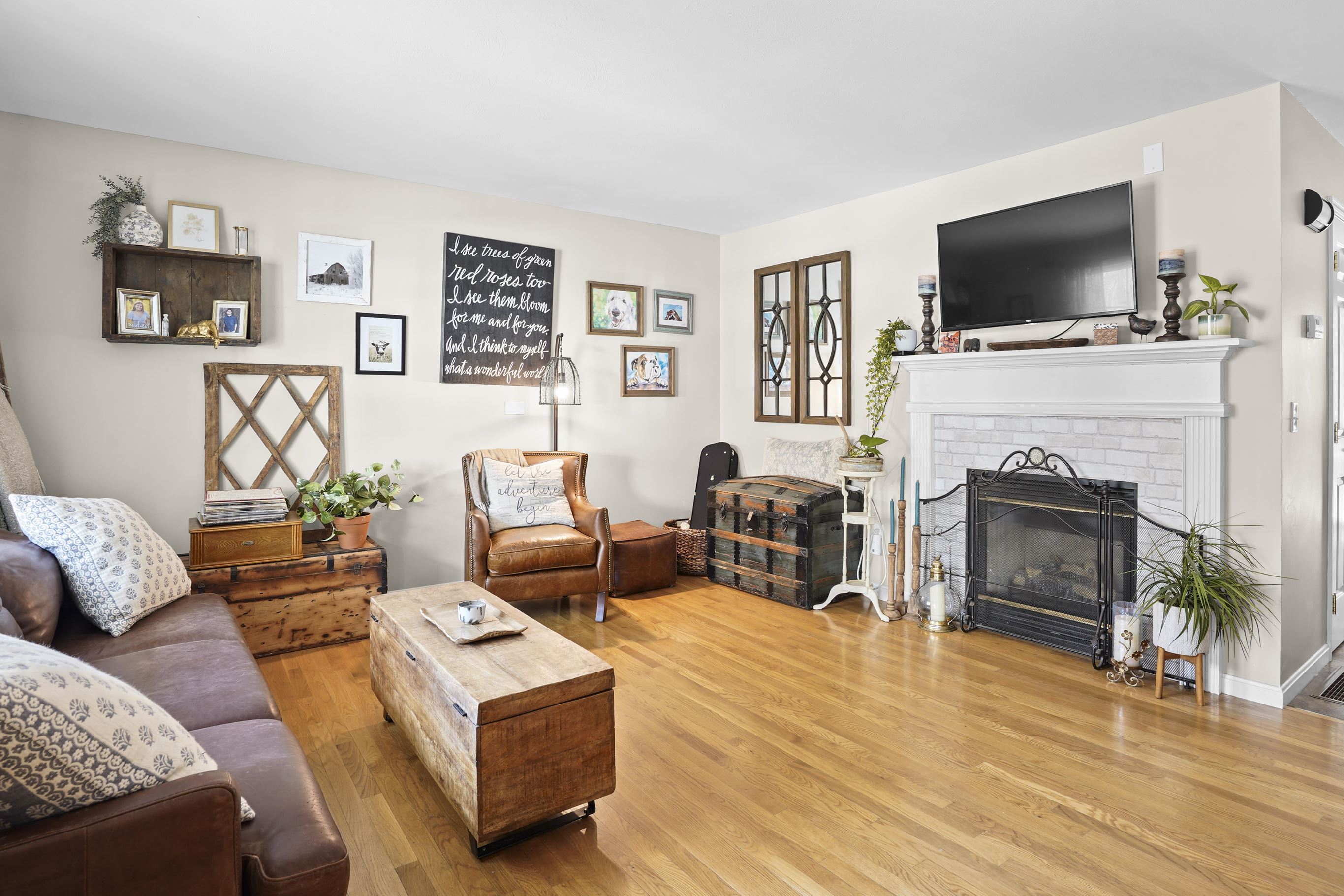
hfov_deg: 89.7
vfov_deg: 67.3
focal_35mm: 18
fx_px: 672
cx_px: 740
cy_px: 427
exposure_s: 5
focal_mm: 16
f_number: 9
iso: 125
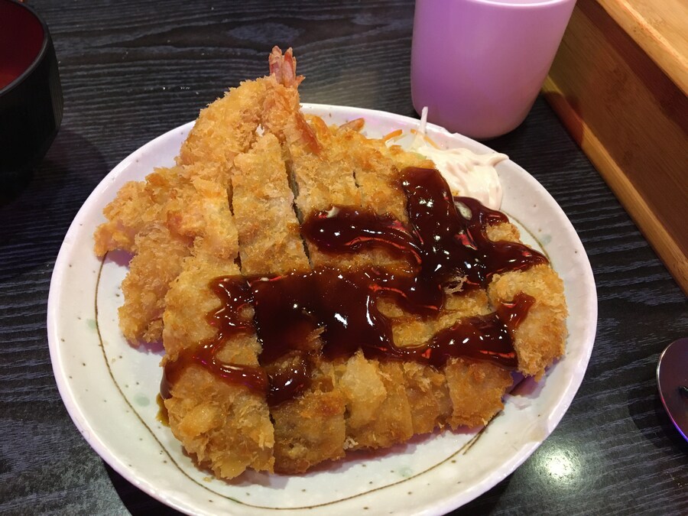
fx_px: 576
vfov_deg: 48.2
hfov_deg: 61.7
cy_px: 258
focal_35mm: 29
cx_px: 344
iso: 160
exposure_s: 1/30
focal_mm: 4.15
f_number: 2.2
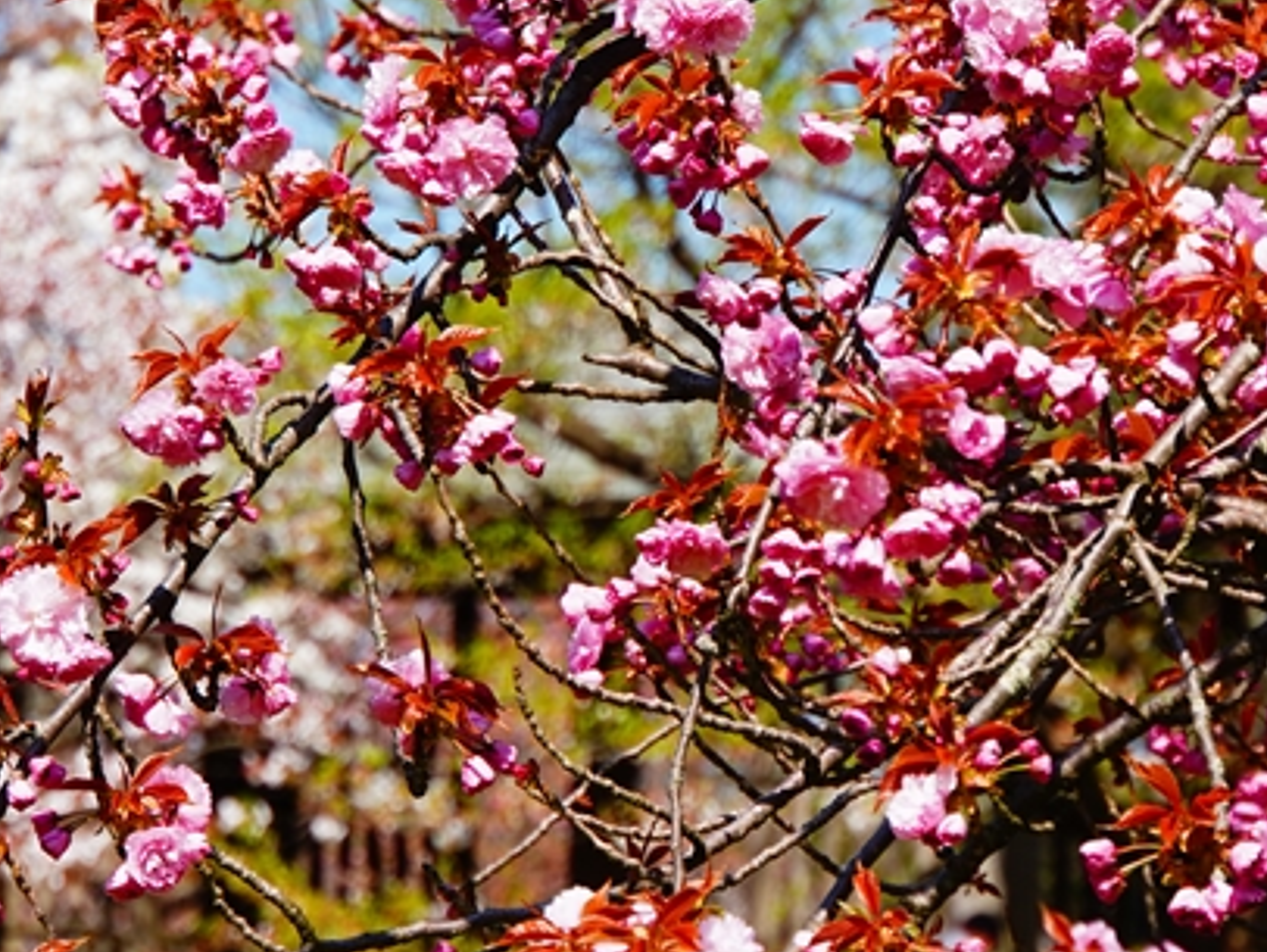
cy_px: 442
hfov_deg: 7.0
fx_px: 10355
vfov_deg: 5.3
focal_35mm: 283
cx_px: 712
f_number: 8
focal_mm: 99.6
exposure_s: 1/250
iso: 100
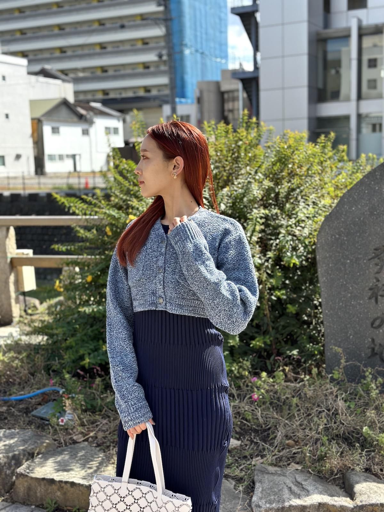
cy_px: 256
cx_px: 192
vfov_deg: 39.7
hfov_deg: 30.3
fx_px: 710
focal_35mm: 48
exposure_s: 1/1916
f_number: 1.78
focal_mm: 6.86
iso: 100
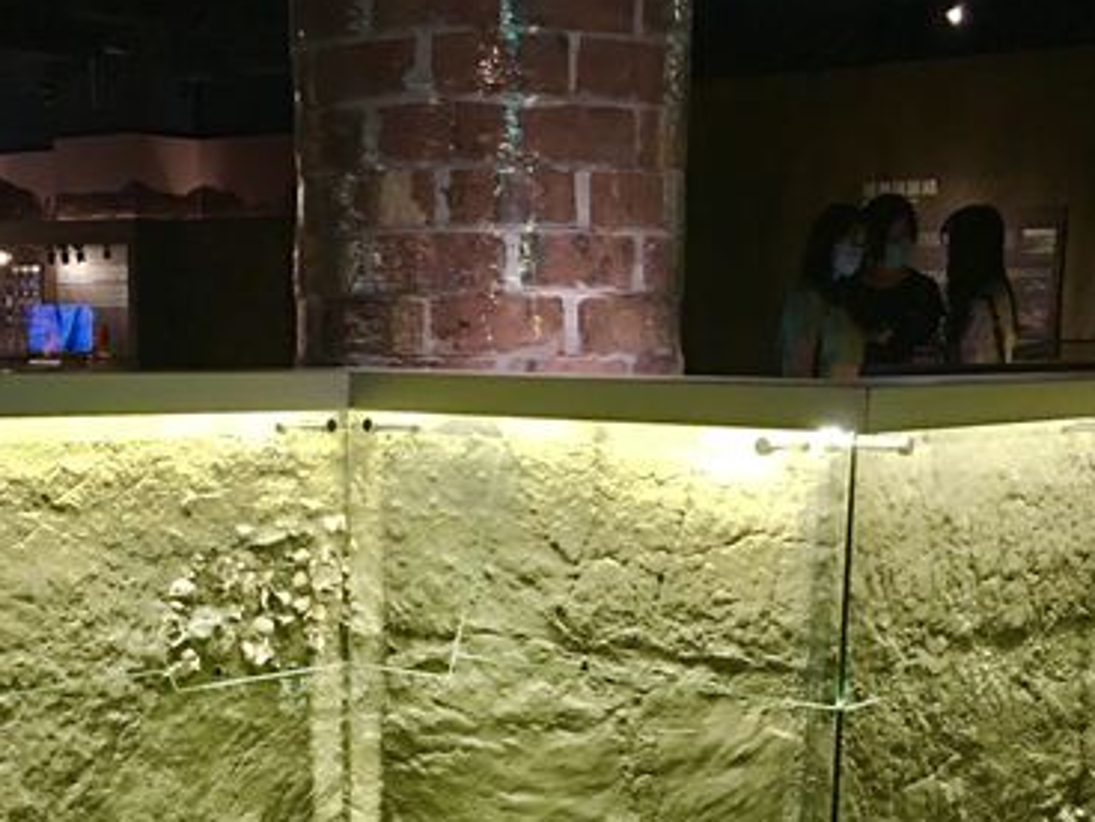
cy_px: 780
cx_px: 449
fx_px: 1993
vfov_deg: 22.6
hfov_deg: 30.7
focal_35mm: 63
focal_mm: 4.15
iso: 64
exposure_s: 1/15
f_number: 2.2
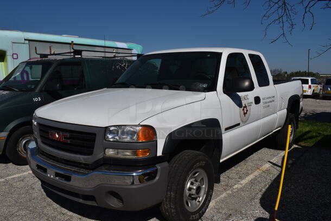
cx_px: 166
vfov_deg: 41.8
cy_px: 110
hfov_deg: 59.4
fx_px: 290
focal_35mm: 32
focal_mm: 21
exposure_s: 1/640
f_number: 13
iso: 100
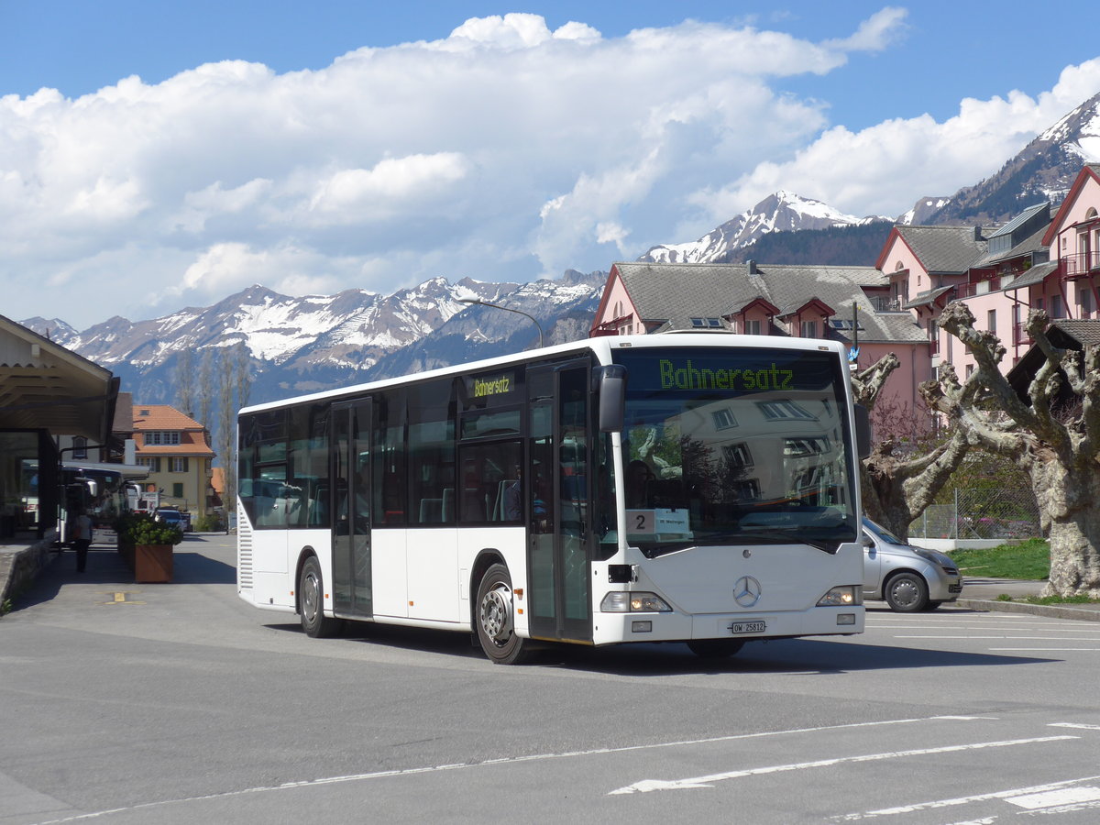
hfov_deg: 26.3
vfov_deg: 19.9
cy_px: 412
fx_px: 2352
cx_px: 550
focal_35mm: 74
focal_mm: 15
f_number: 4.2
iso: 80
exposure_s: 1/1000
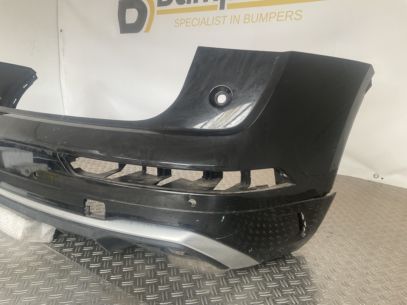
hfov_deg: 61.7
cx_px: 204
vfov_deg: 48.2
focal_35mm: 29
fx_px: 341
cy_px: 152
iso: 40
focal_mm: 3
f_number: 1.8
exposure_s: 1/50
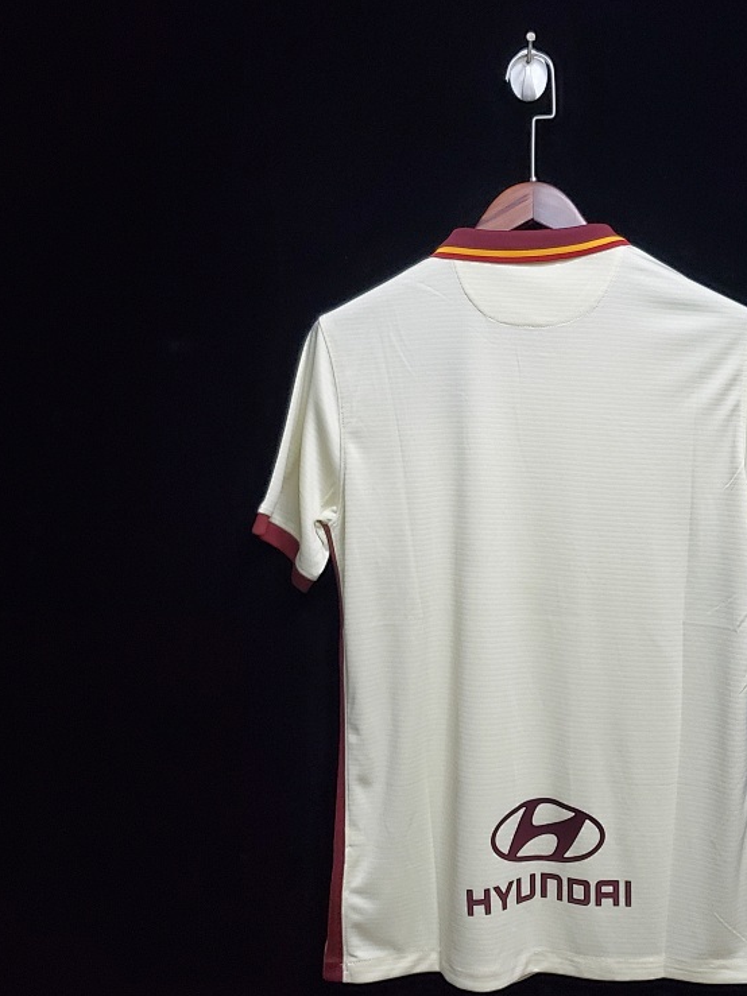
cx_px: 530
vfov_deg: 48.9
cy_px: 464
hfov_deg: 37.1
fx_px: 1094
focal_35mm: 38
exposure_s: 1/50
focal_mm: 4.3
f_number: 1.5
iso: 500
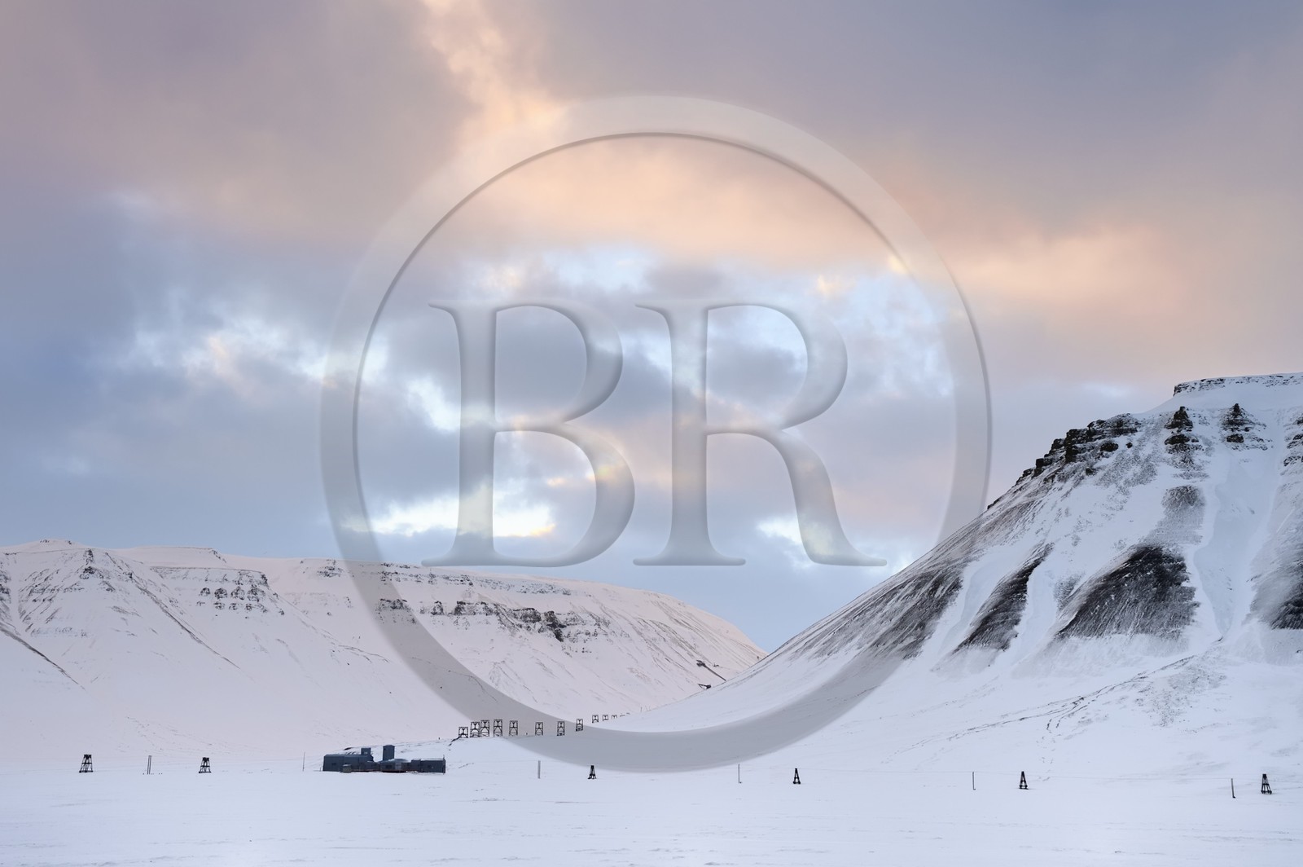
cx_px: 652
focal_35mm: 46
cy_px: 434
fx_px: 1664
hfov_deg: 42.8
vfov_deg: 29.2
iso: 400
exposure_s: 1/200
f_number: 8
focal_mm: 46
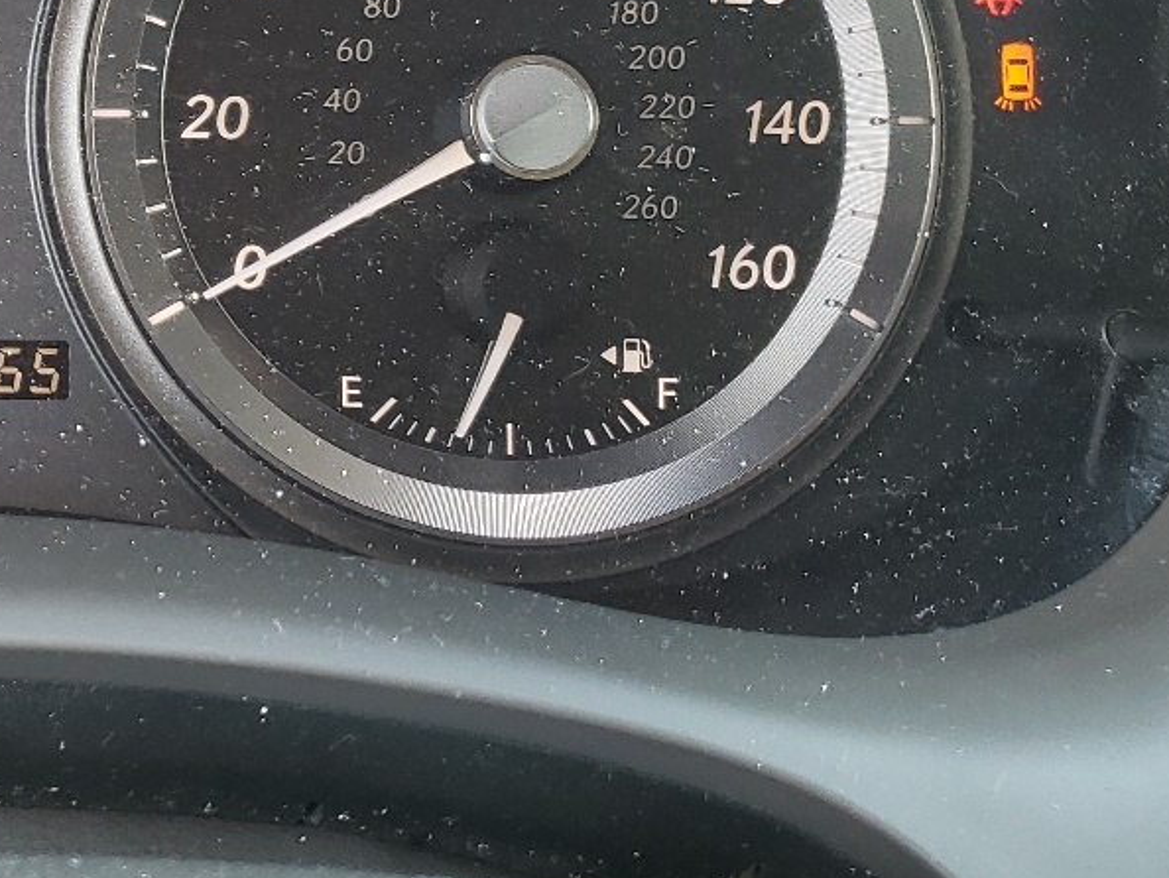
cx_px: -155
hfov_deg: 25.5
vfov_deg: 20.7
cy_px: 128
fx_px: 2365
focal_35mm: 70
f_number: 1.5
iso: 93
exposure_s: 1/60.2
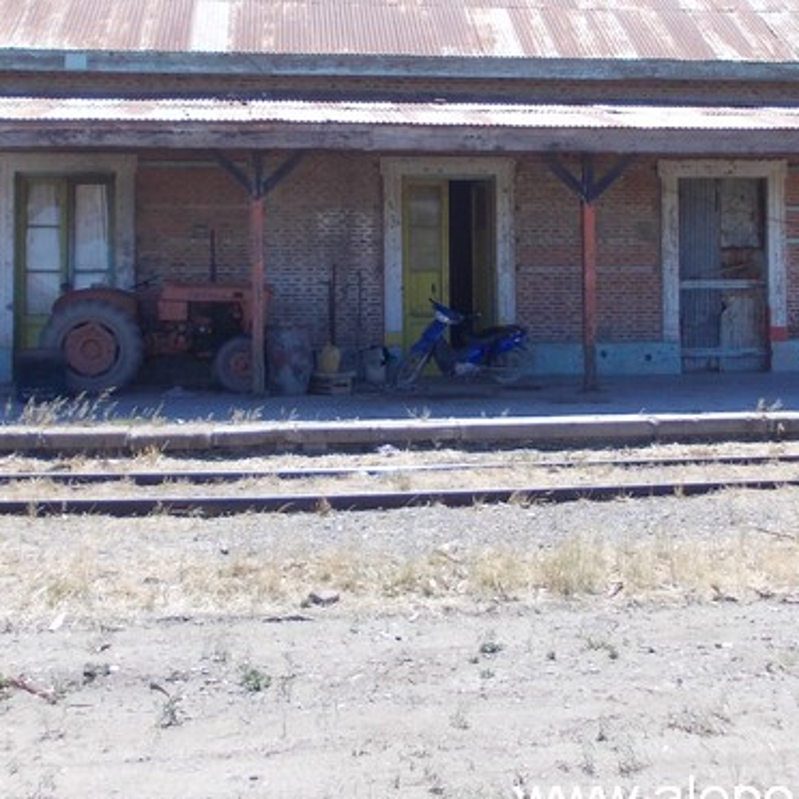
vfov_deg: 33.1
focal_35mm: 51
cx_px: 447
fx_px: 1332
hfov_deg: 33.4
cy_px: 262
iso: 80
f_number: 5.4
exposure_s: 1/160
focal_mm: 4
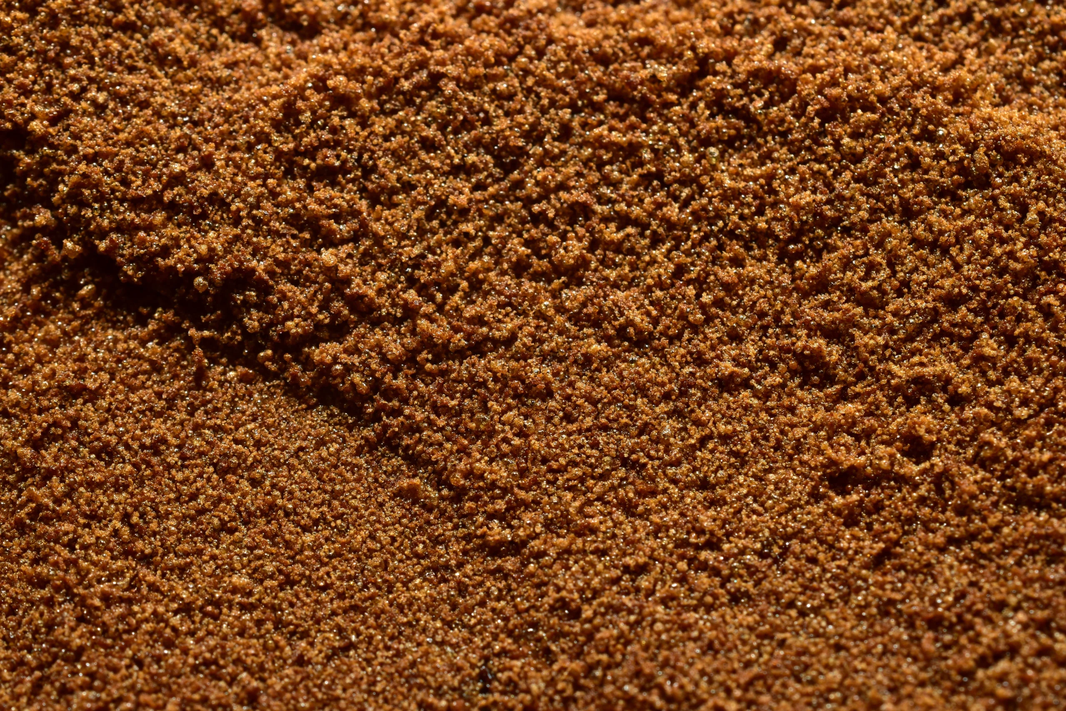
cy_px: 356
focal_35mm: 60
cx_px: 533
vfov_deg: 22.6
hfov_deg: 33.4
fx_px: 1777
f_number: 16
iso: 100
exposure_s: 1/100
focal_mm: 40
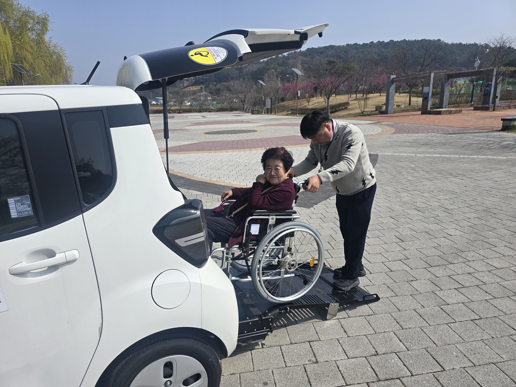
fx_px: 343
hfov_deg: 73.9
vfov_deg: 58.9
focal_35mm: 23
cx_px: 258
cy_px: 194
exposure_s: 1/1053
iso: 12
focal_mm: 6.3
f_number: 1.7
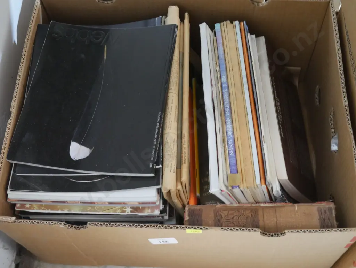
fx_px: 494
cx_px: 178
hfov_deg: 39.6
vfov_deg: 30.3
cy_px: 134
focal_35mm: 48
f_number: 5.2
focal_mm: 24
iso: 3200
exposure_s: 1/10
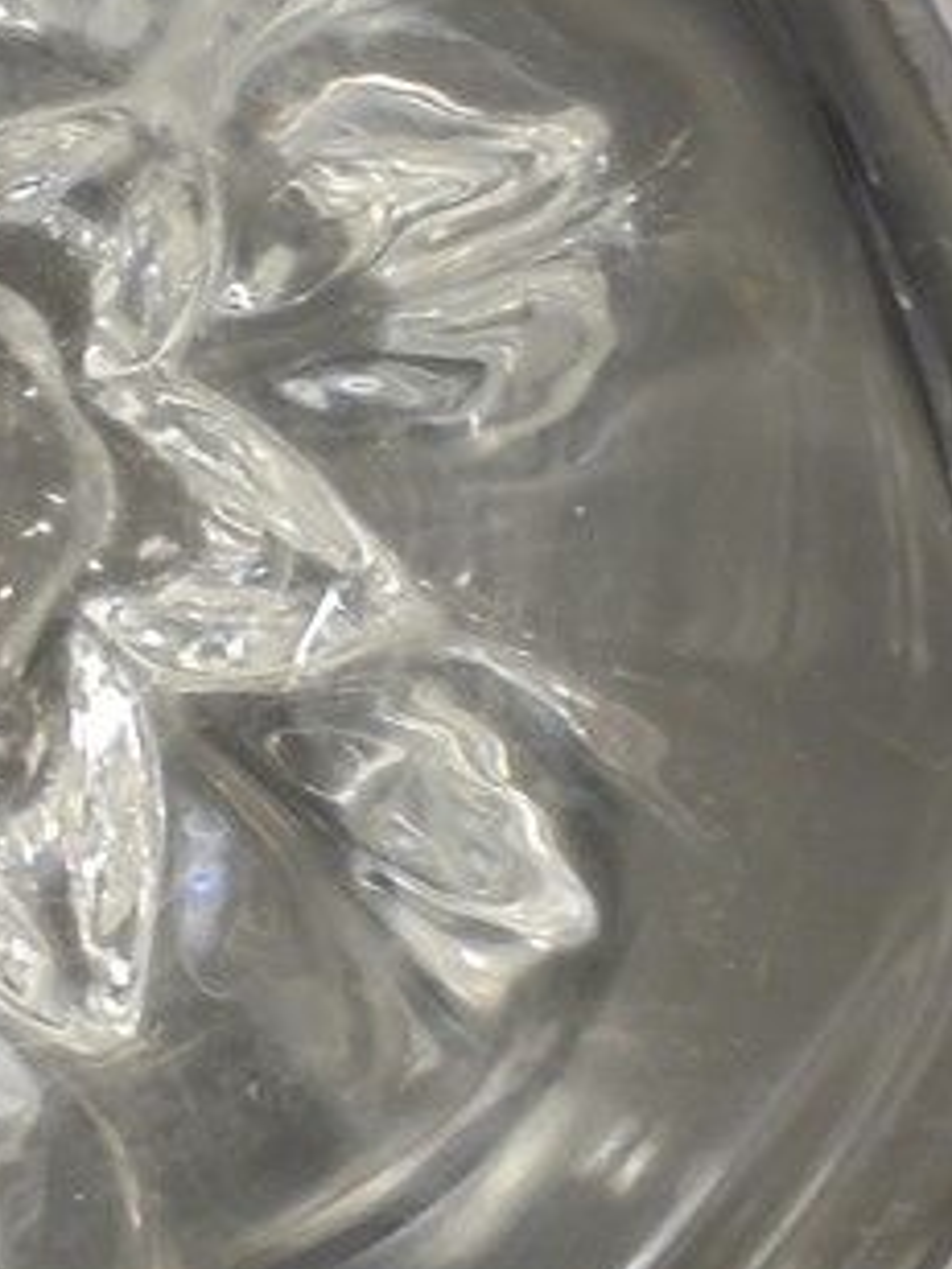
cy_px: 614
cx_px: -155
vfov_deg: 25.7
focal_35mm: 76
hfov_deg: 18.5
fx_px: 2787
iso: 160
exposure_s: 1/30
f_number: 3.5
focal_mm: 4.6
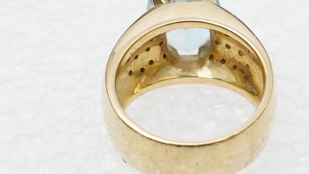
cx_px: 195
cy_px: 68
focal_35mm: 117
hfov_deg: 18.3
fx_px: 959
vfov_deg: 10.4
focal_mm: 30
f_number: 22
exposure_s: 1/100
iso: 640
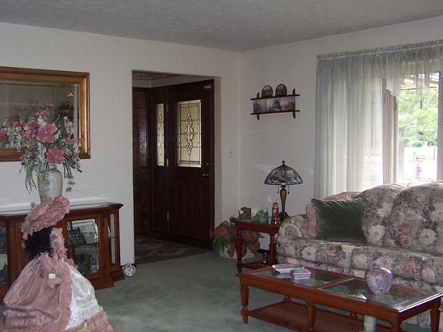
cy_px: 163
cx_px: 204
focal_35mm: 42
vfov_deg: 34.3
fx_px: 537
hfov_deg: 44.8
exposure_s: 1/60
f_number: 2.8
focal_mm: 5.6
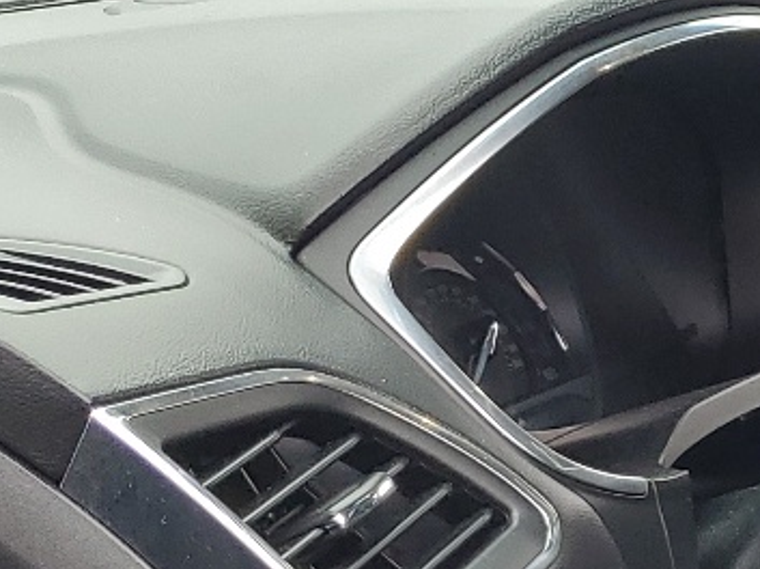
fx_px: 2588
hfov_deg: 13.9
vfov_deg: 12.1
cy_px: 774
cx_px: 1550
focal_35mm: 118
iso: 51
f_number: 1.5
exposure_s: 1/120
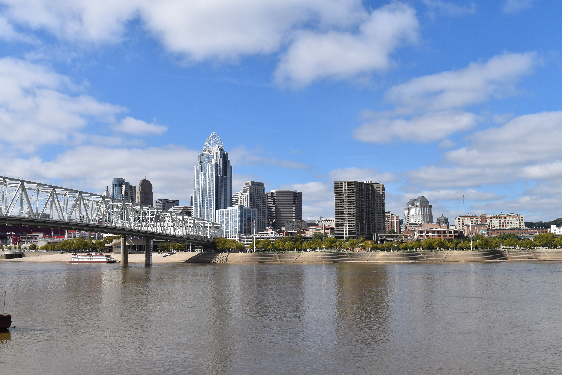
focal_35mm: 34
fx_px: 539
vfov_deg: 38.4
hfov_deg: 55.1
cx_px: 281
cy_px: 188
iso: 200
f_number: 11
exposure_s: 1/500
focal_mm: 23
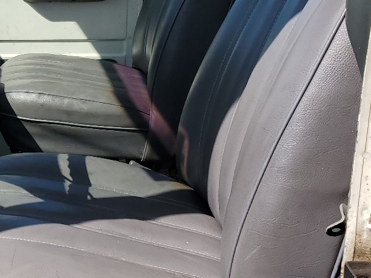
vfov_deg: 21.5
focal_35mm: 68
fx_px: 729
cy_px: 85
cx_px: -5
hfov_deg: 26.9
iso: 50
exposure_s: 1/3333
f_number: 1.5
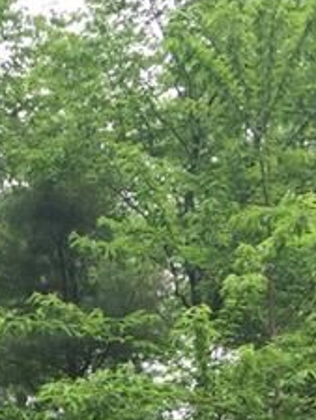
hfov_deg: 14.1
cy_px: 635
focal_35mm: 99
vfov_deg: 17.7
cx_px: -144
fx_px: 1204
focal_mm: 4.15
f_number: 2.2
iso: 32
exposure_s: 1/363
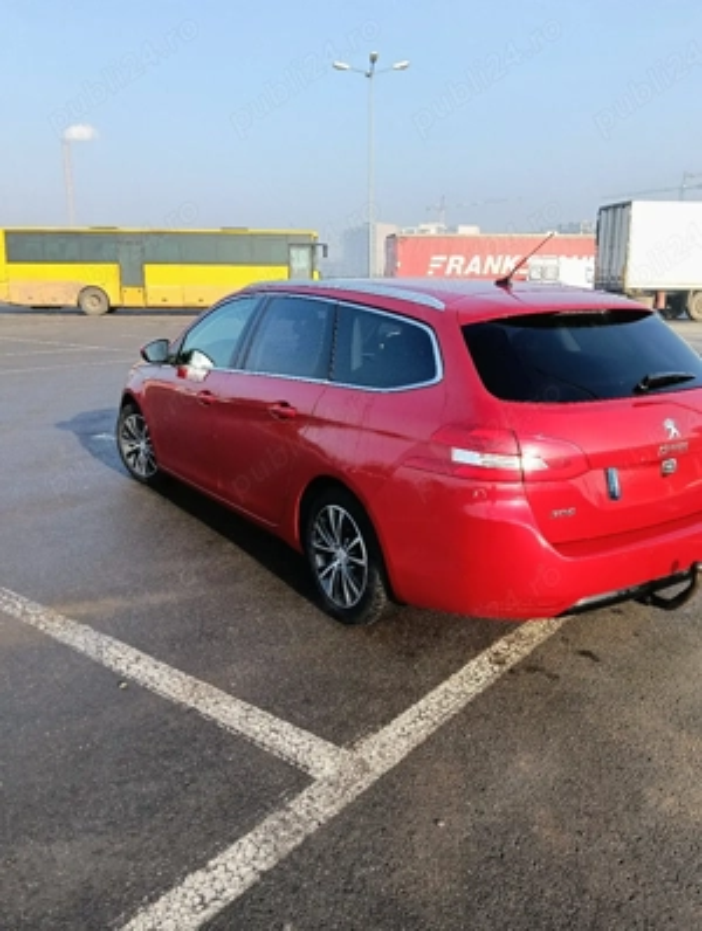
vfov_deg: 65.2
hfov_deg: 51.5
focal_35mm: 27
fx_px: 728
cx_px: 351
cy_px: 466
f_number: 1.8
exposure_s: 1/312
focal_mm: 3.98
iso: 50
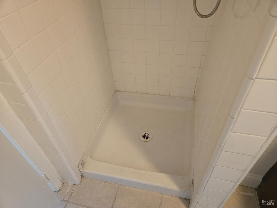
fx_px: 184
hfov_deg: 73.9
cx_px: 138
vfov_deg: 58.9
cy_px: 104
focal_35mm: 23
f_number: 1.8
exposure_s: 1/60
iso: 640
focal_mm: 5.4
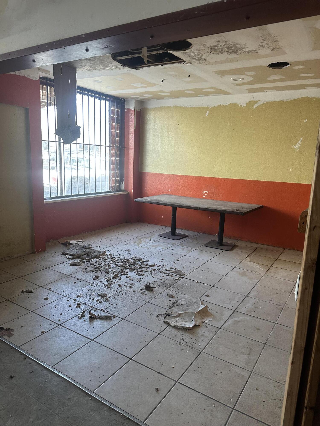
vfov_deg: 71.6
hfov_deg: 56.8
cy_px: 213
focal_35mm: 24
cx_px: 160
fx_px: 296
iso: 250
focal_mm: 6.86
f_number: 1.78
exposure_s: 1/77
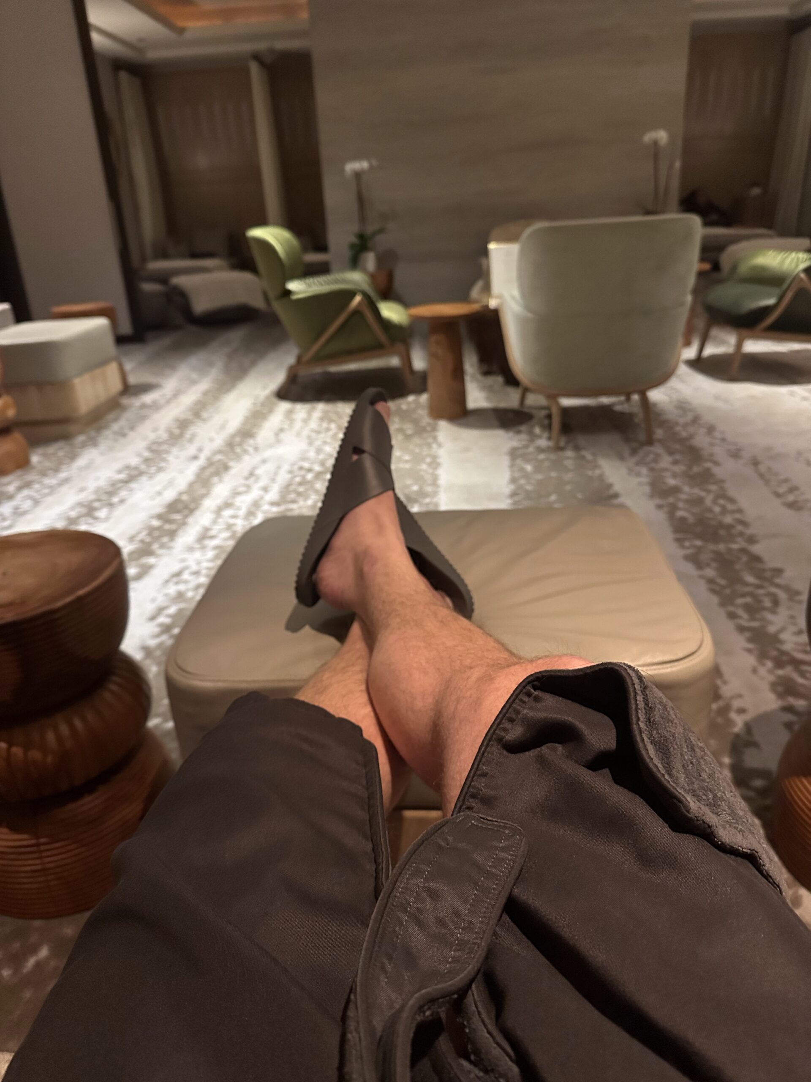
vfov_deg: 71.6
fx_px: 750
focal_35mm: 24
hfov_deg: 56.8
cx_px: 406
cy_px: 541
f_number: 1.78
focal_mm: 6.86
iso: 1000
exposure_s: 1/40
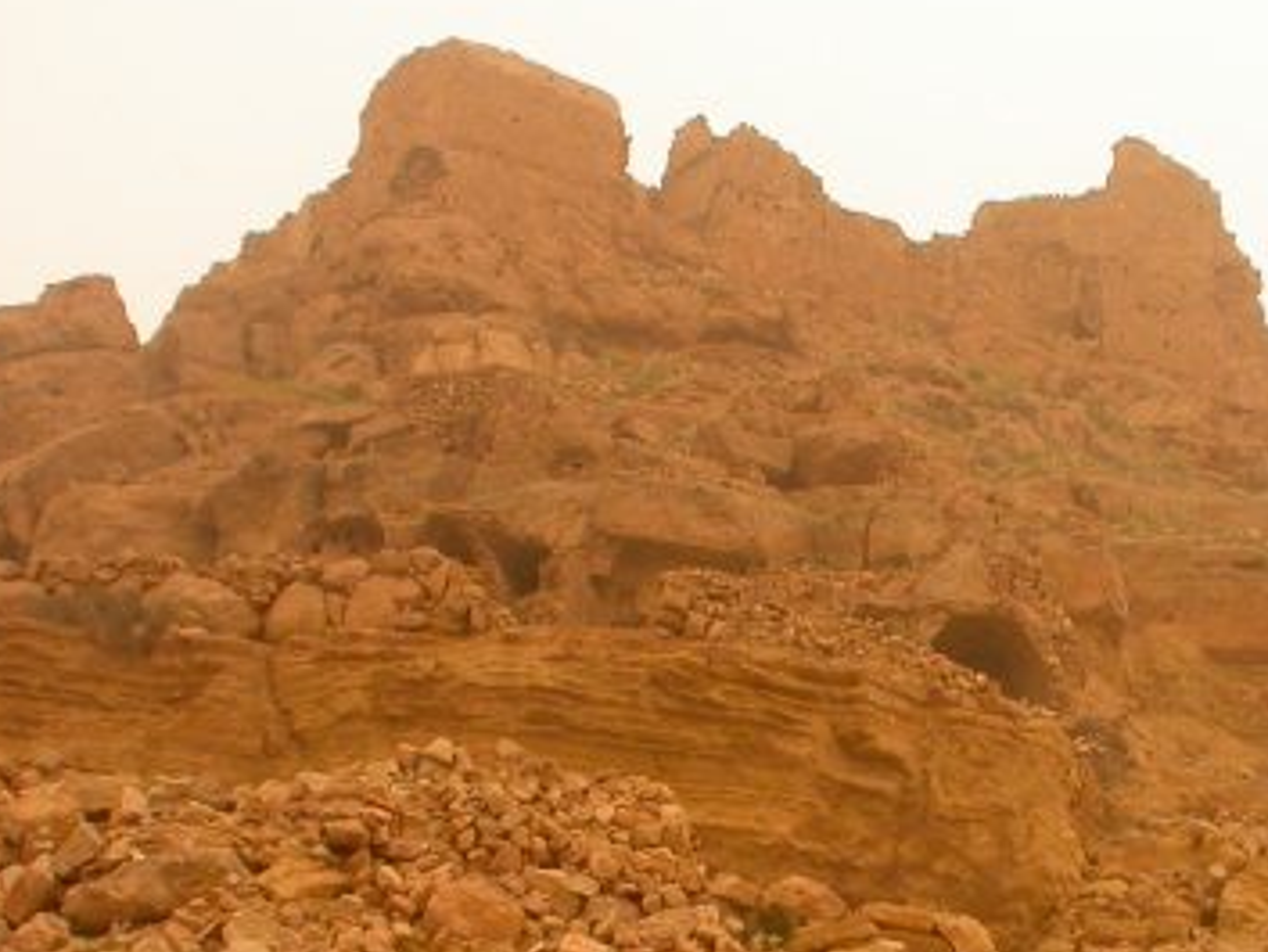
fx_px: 3151
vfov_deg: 16.9
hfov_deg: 22.6
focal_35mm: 86
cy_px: 912
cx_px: 927
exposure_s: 1/184
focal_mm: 7.85
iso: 100
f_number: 6
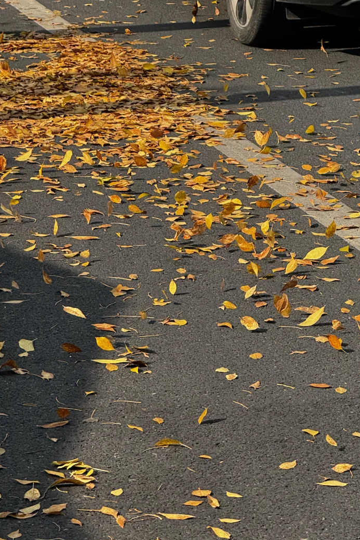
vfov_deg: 11.8
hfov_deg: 7.9
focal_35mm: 174
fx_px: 2609
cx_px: 206
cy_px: 315
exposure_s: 1/601
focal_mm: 15.66
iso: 50
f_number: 2.8
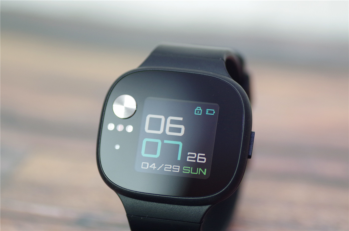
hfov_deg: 15.2
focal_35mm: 135
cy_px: 116
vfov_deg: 10.1
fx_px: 1306
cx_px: 174
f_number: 3.2
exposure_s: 1/50
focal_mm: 90
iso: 800
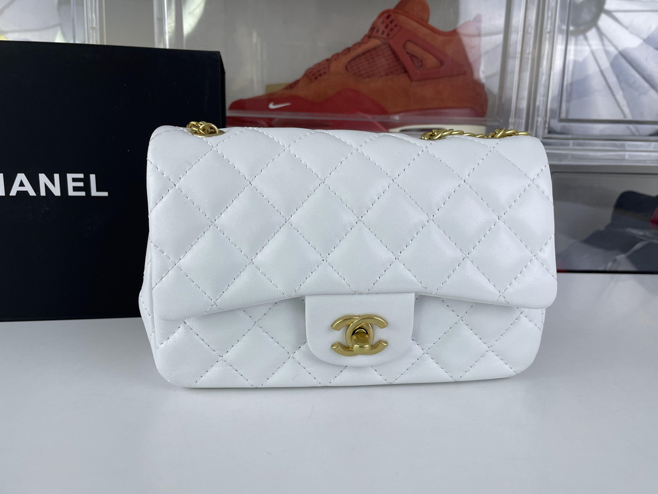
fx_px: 513
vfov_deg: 51.4
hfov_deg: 65.3
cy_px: 249
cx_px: 339
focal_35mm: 27
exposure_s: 1/337
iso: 32
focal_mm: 4.2
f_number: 1.6
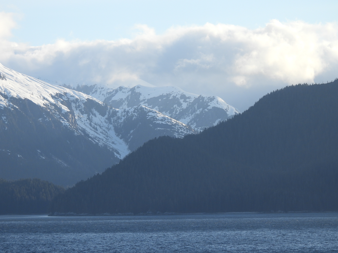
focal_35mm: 220
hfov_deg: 9.0
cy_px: 126
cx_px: 169
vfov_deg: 6.8
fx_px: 2148
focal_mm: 39.3
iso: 100
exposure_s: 1/500
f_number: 4.5
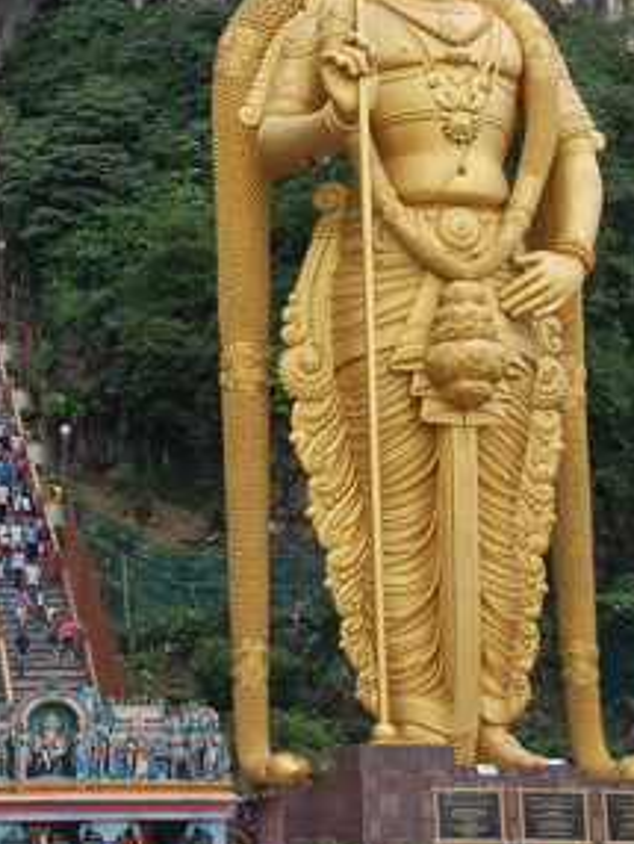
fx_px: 2363
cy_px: 94
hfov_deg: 15.3
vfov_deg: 19.9
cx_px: 239
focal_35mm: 97
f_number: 7.1
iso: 200
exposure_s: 1/200
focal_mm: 35
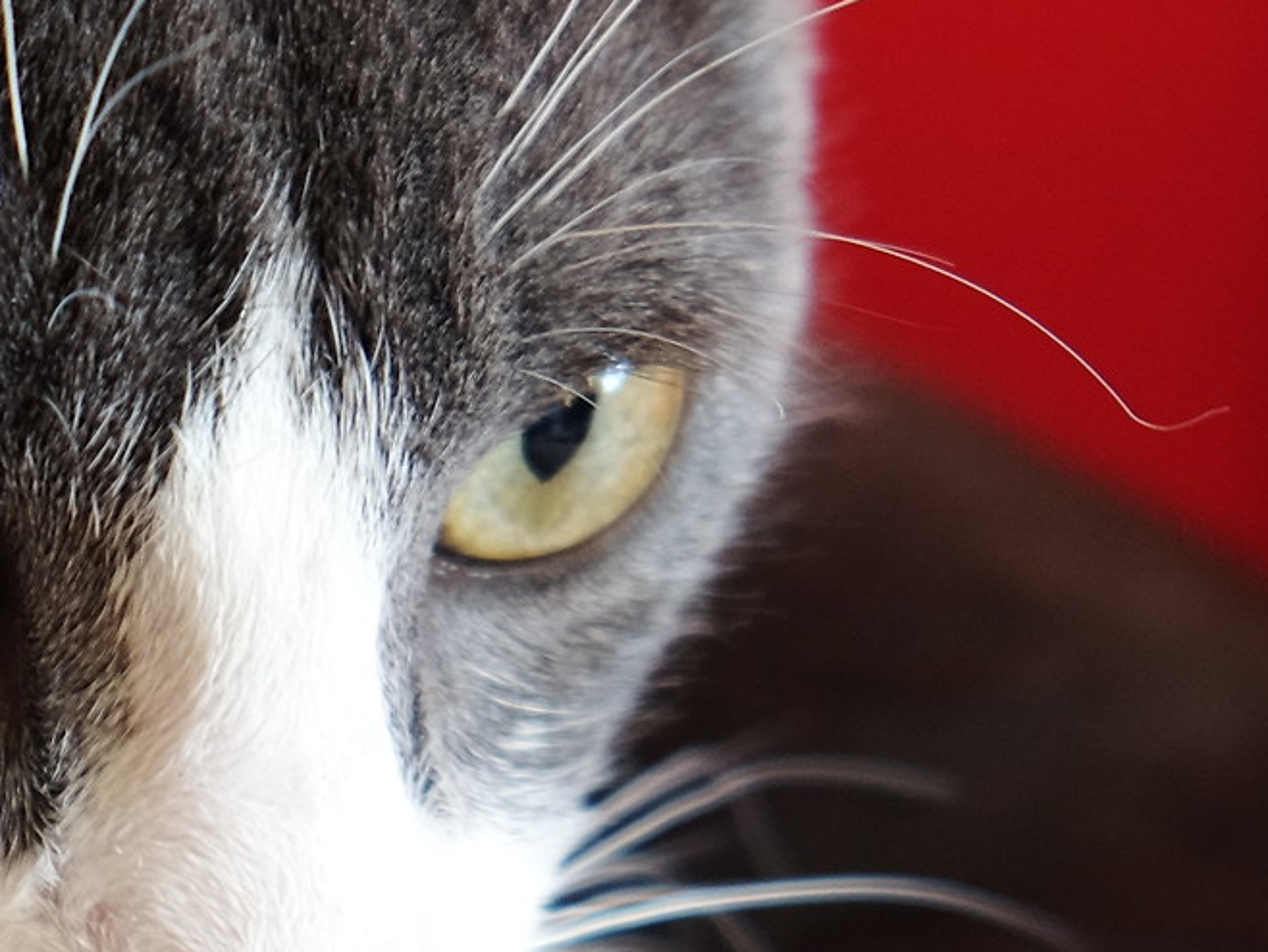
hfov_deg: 7.7
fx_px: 9381
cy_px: 507
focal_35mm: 256
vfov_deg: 5.8
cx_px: -285
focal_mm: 48.4
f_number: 4
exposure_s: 1/10
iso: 800
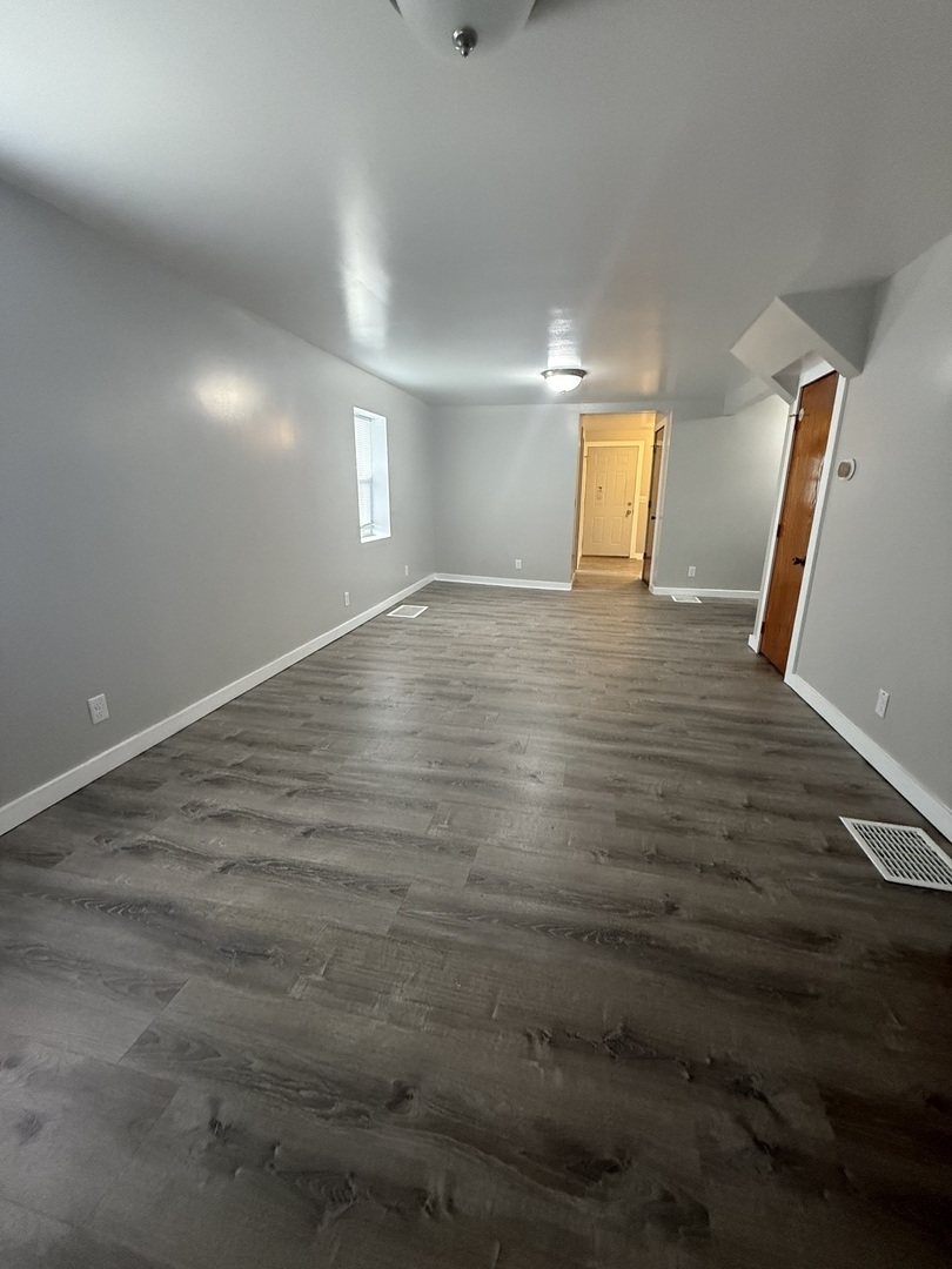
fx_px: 513
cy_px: 634
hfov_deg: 85.7
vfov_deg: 102.1
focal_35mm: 14
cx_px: 476
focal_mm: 2.22
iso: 640
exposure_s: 1/60
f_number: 2.2
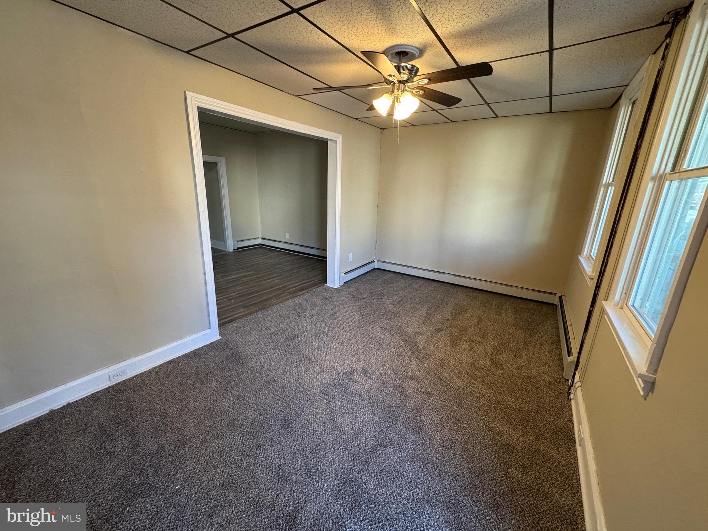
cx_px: 354
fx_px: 286
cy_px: 266
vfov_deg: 85.7
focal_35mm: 14
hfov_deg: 102.1
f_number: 2.2
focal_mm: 2.22
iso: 200
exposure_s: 1/60
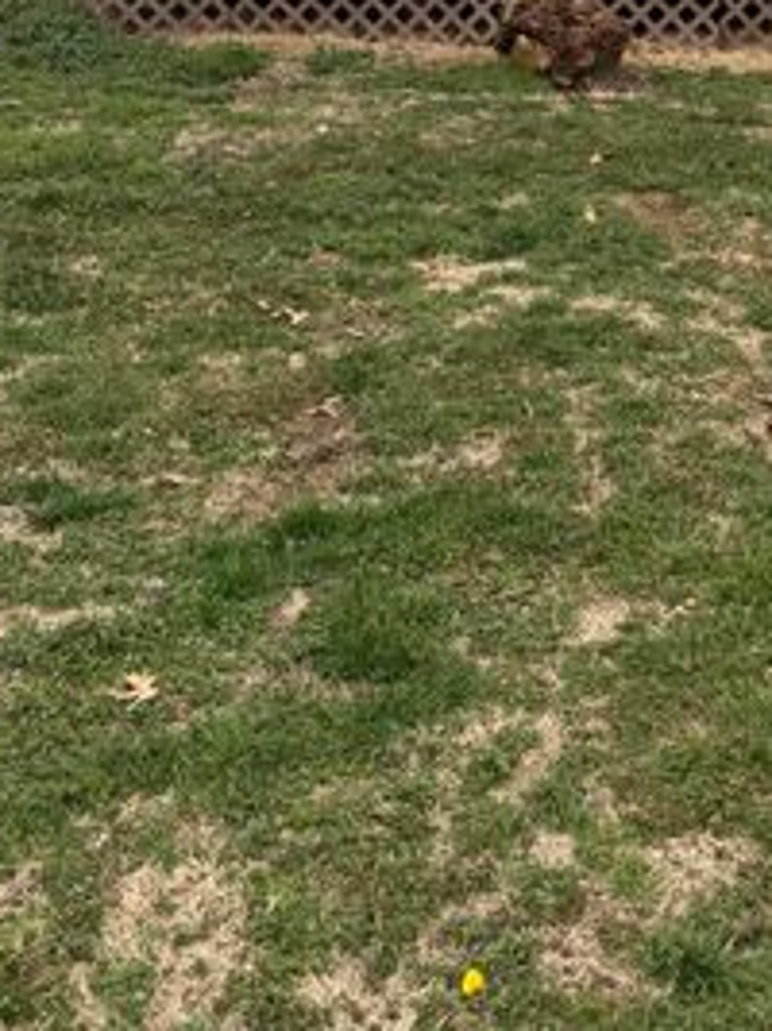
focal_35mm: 60
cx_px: 722
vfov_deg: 28.7
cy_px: -145
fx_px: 1786
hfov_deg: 23.6
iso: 64
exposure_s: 1/190
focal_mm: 6.76
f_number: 1.78
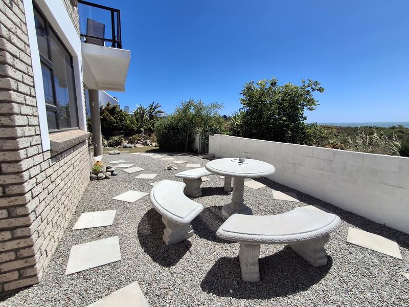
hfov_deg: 94.5
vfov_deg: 78.1
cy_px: 154
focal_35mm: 16
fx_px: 189
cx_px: 204
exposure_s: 1/2304
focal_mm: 1.64
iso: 40
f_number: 2.2
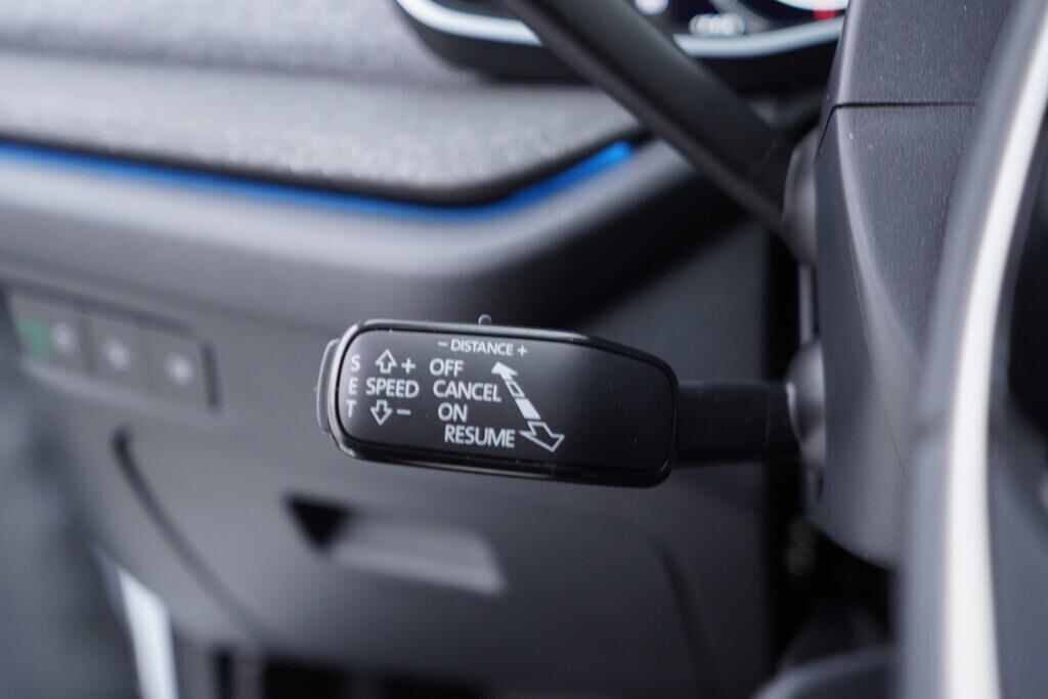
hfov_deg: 53.1
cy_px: 350
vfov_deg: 36.9
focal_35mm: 36
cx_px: 524
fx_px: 1048
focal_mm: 24
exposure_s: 1/40
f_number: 2.8
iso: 320
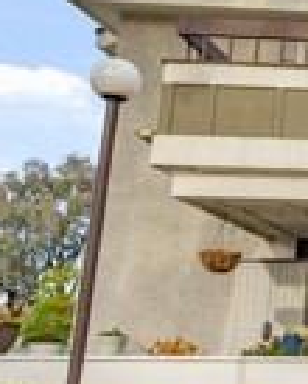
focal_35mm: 79
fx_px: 898
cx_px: 672
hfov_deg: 14.7
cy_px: 200
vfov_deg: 24.1
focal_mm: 18
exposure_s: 1/250
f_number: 8
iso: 250
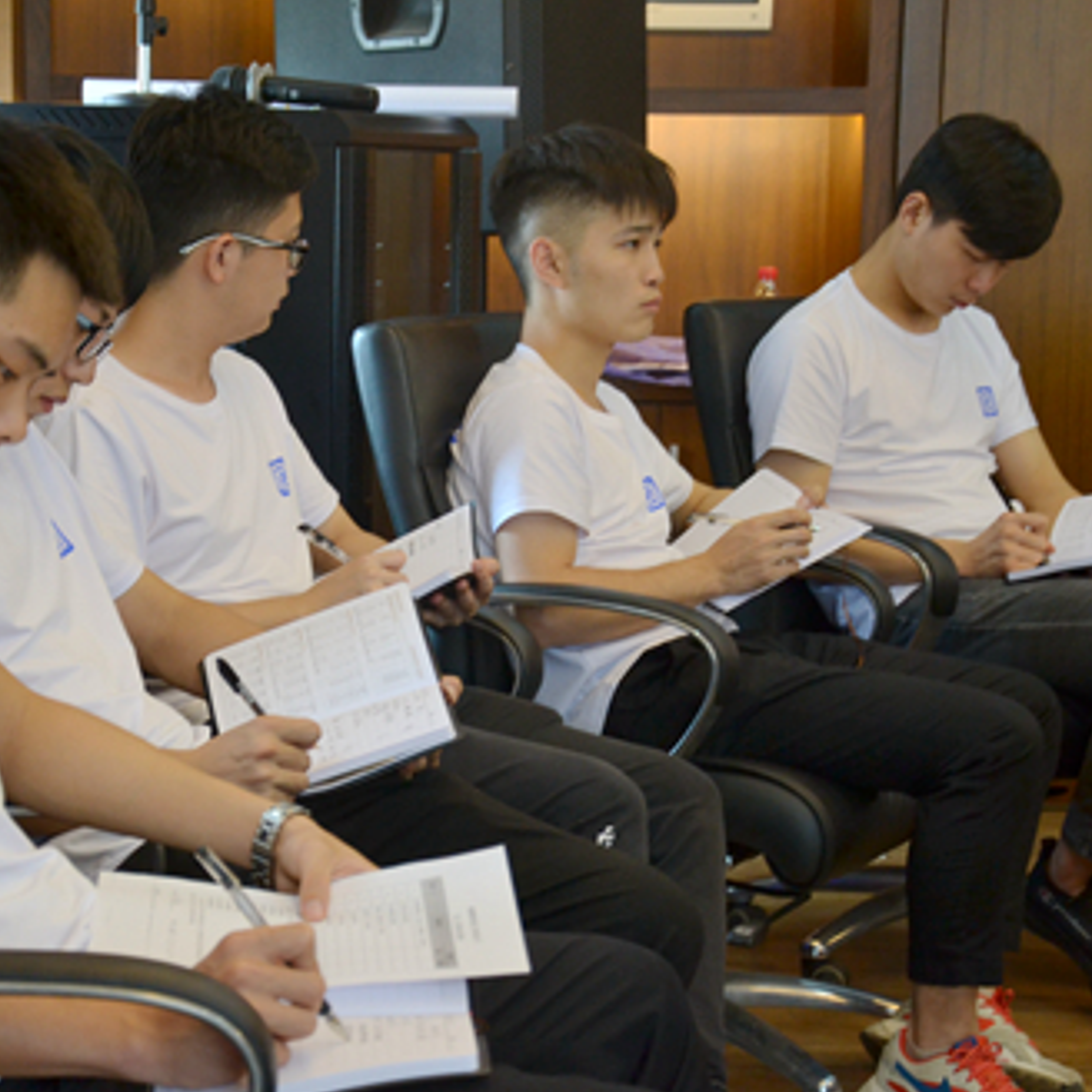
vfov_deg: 17.9
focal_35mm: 97
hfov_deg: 17.9
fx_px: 3462
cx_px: 413
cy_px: 551
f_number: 5
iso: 800
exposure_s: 1/40
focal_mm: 50
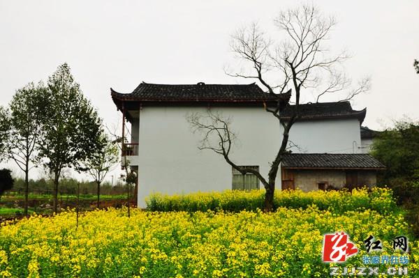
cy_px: 139
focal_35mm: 36
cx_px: 210
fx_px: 419
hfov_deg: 53.2
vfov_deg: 36.8
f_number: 9
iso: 200
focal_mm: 24
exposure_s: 1/320
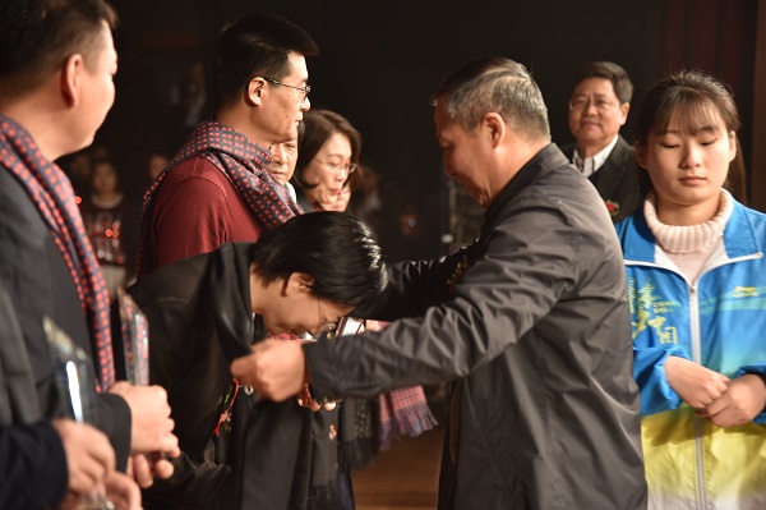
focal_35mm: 98
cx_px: 383
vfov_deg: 13.9
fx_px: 2083
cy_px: 255
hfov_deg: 20.8
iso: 320
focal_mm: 98
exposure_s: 1/100
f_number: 4
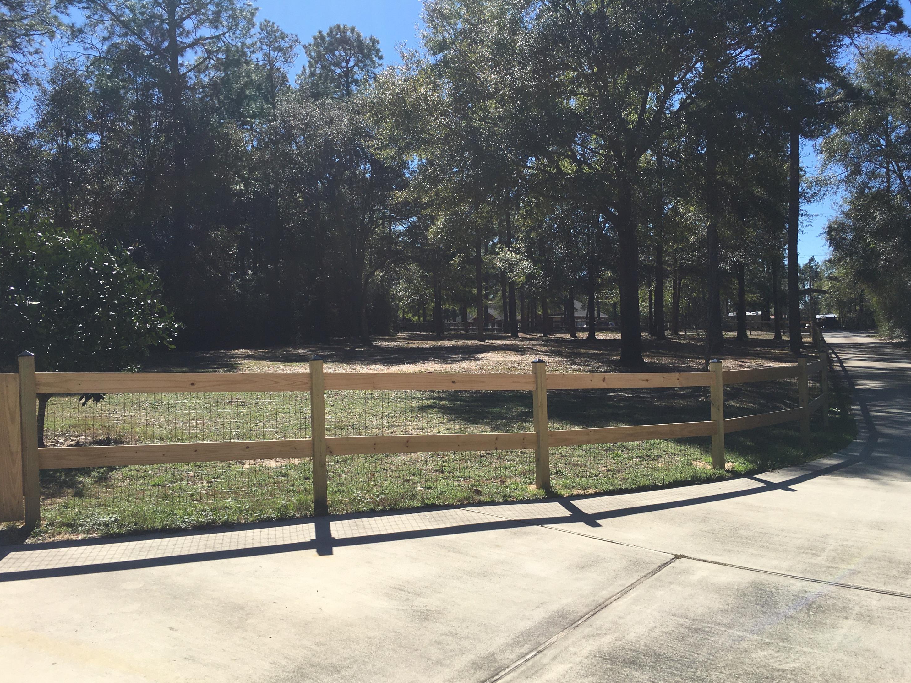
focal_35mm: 30
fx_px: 790
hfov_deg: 60.0
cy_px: 353
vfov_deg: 46.8
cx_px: 470
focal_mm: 4.15
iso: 25
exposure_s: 1/1832
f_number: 2.2
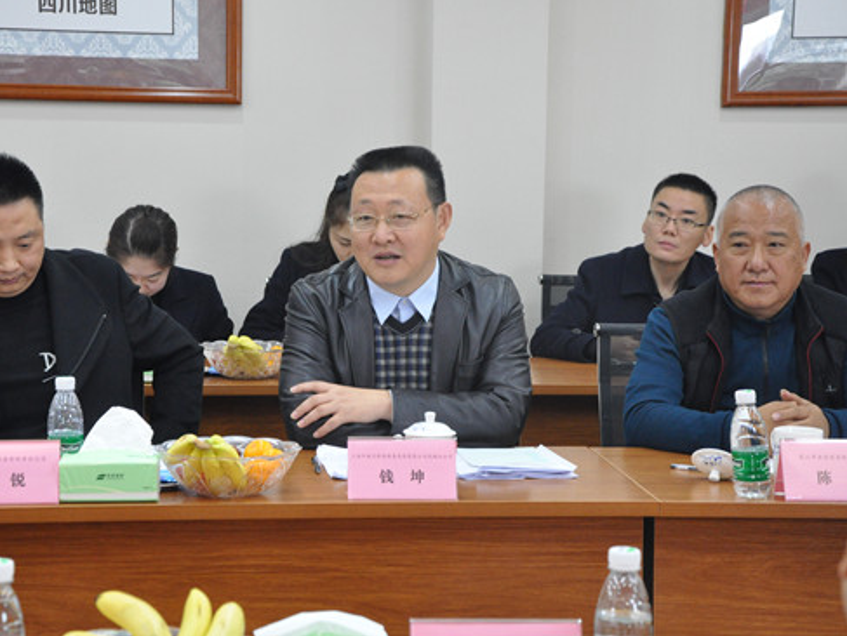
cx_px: 362
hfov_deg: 22.7
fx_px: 2106
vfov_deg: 17.2
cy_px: 319
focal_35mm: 86
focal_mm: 52
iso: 2000
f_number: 7.1
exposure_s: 1/50
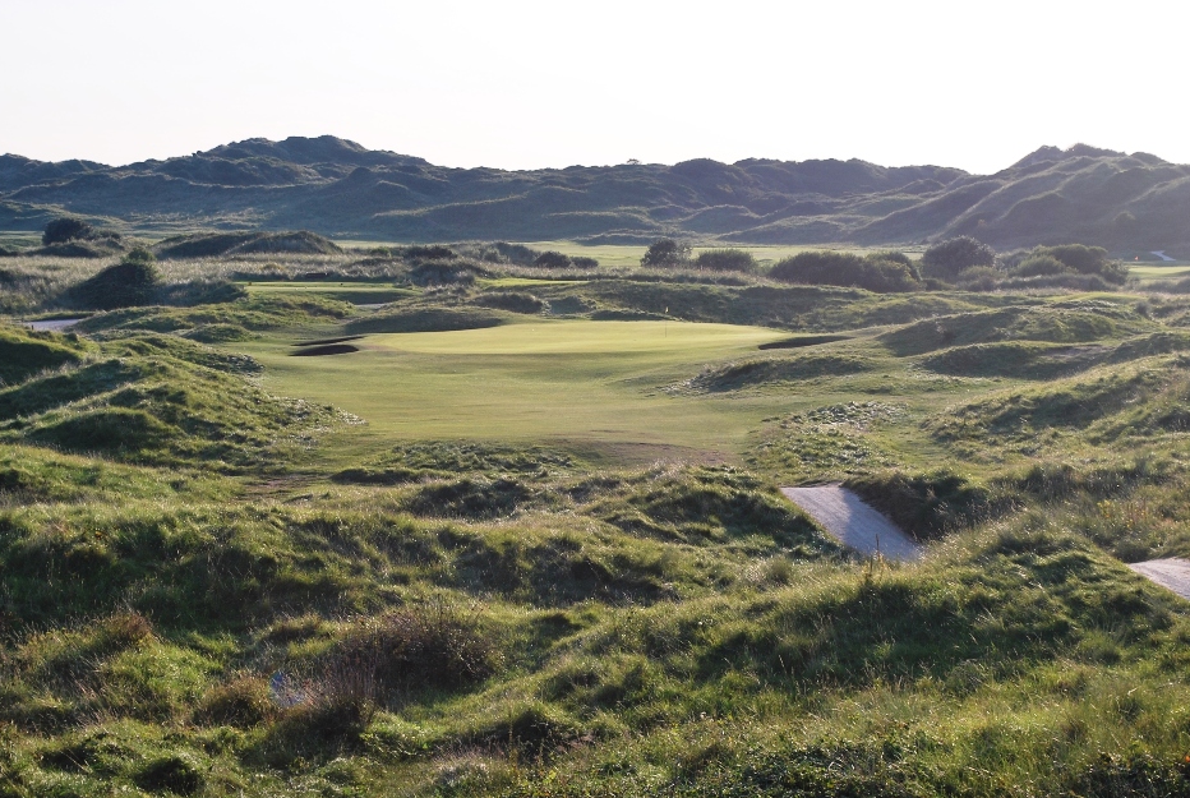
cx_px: 589
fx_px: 2932
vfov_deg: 15.5
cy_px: 386
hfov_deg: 22.9
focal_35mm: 89
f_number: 8
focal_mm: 55
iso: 100
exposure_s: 1/250
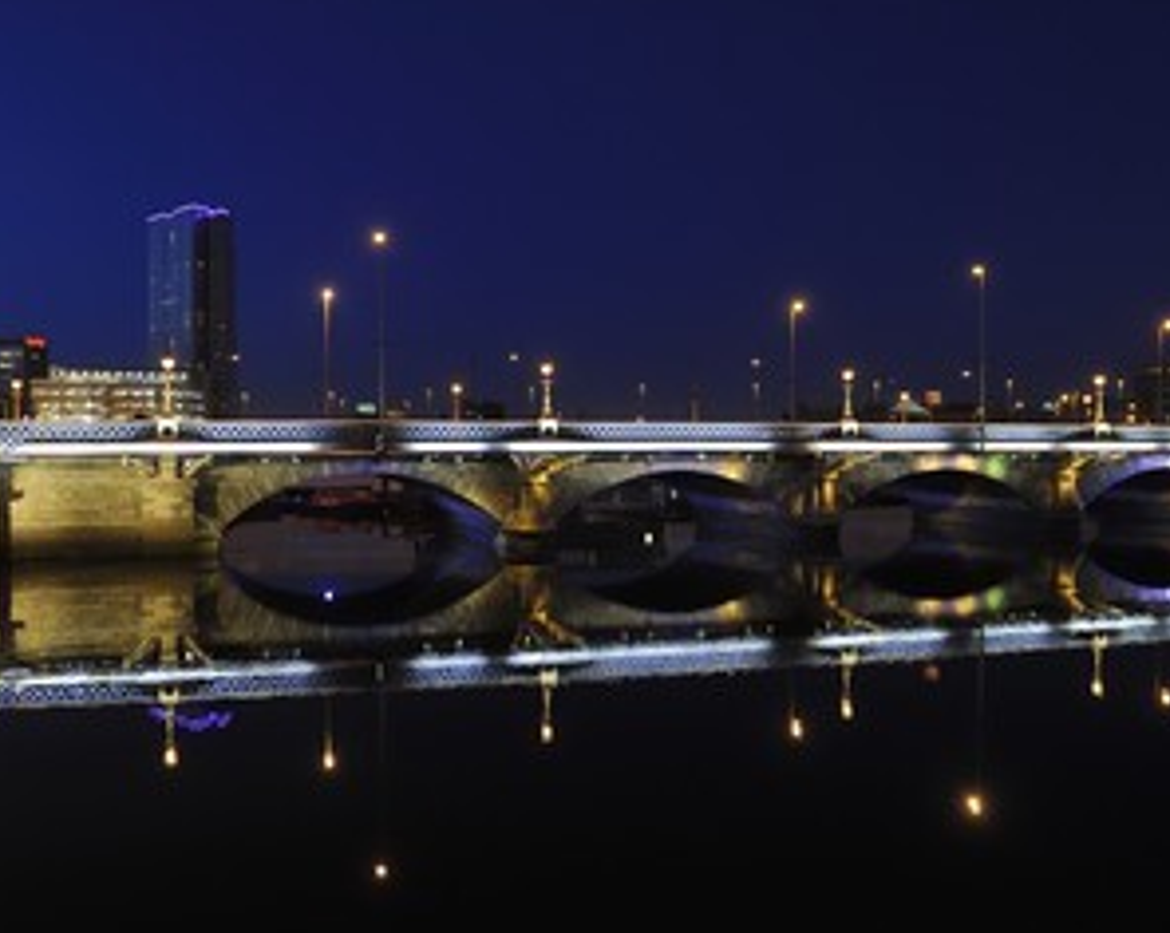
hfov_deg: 55.5
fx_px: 1107
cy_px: 463
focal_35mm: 32
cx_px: 506
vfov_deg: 45.7
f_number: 4.5
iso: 1600
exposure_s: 1/15
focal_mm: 24
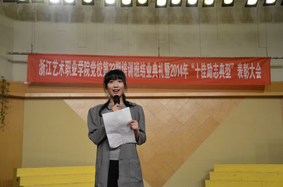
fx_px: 412
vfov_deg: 25.6
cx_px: 142
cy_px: 94
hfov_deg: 37.9
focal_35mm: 52
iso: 1100
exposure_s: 1/60
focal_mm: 35
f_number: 4.5
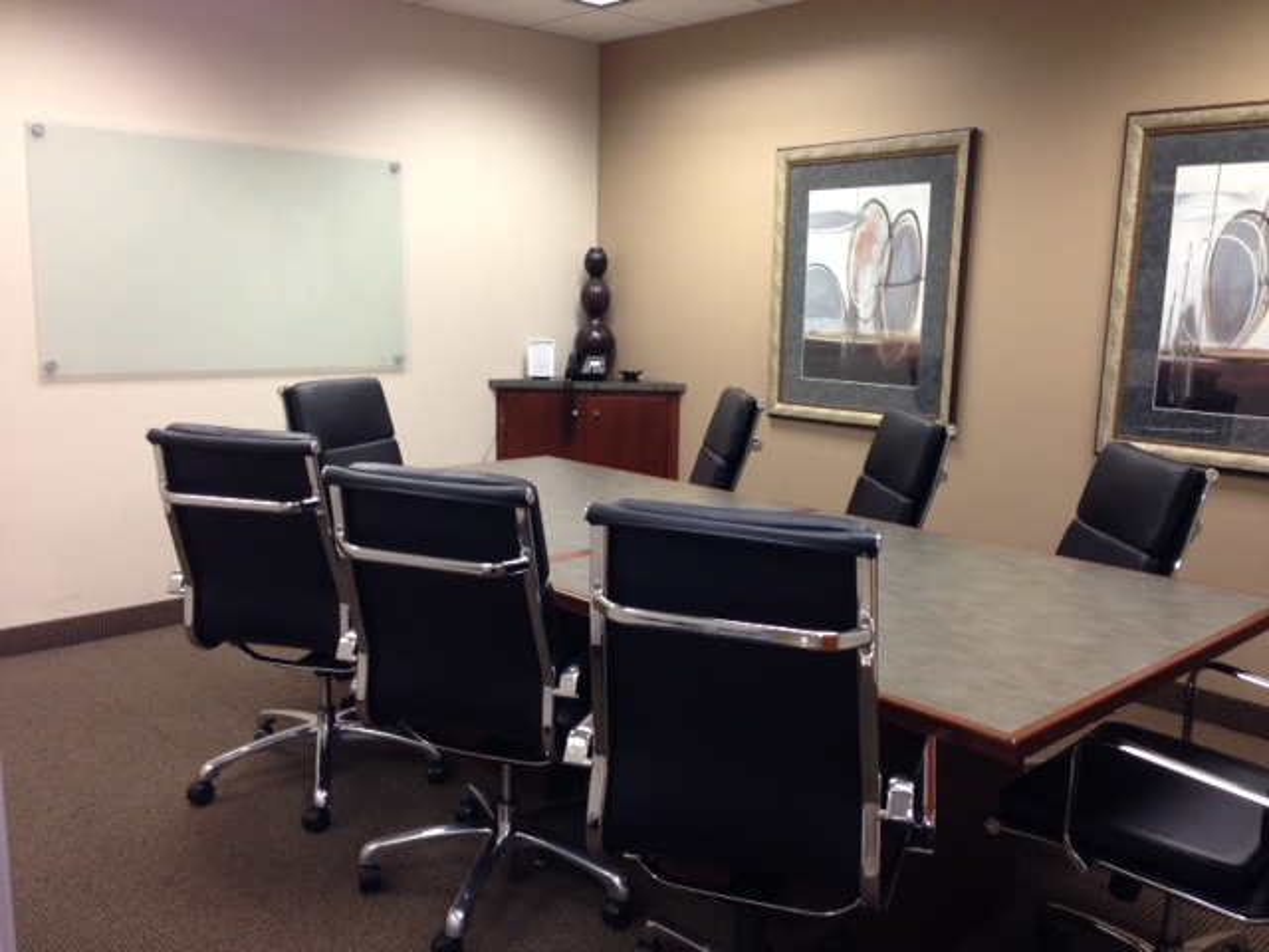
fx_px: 1210
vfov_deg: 42.9
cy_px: 476
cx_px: 634
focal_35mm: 33
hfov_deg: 55.4
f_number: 2.4
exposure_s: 1/20
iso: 80
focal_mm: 4.13
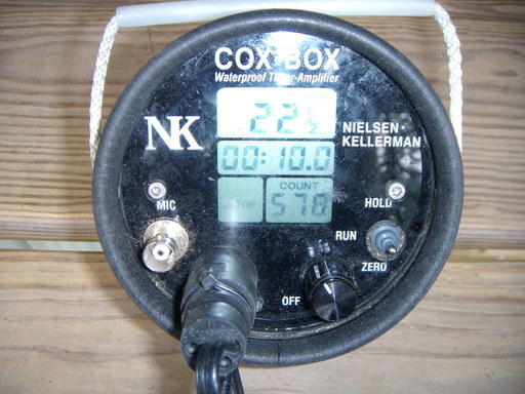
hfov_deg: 49.0
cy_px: 197
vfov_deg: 37.7
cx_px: 262
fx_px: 576
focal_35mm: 38
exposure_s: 1/60.2
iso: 64
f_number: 3.5
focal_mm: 6.4
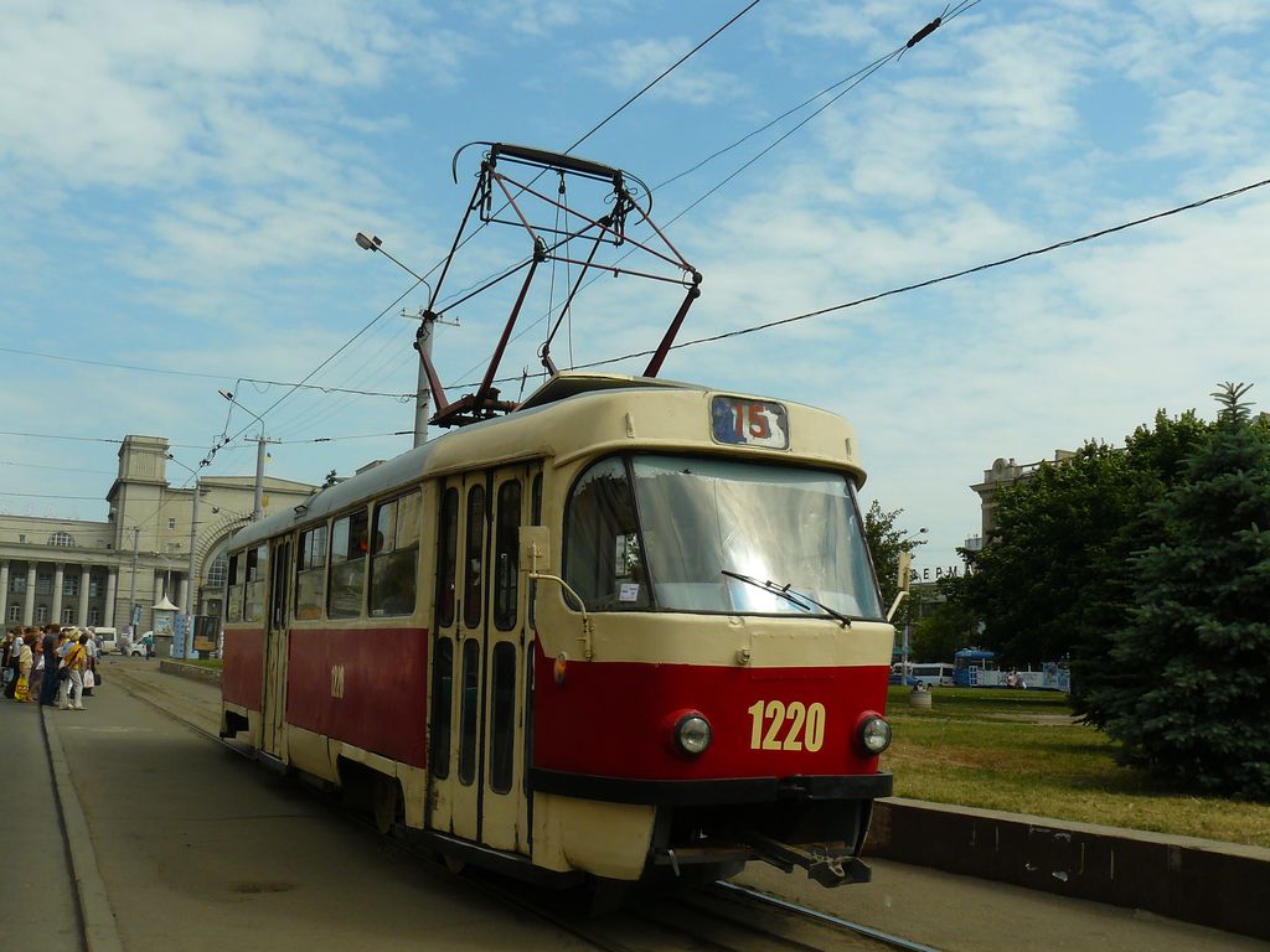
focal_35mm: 36
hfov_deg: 51.4
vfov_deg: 39.7
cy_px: 476
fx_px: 1321
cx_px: 635
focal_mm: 6
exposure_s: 1/400
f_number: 6.3
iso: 100
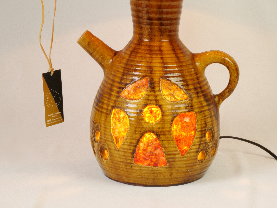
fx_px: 848
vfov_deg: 14.0
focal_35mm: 106
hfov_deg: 18.5
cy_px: 104
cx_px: 138
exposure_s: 1/8
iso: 800
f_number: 22
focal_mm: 53
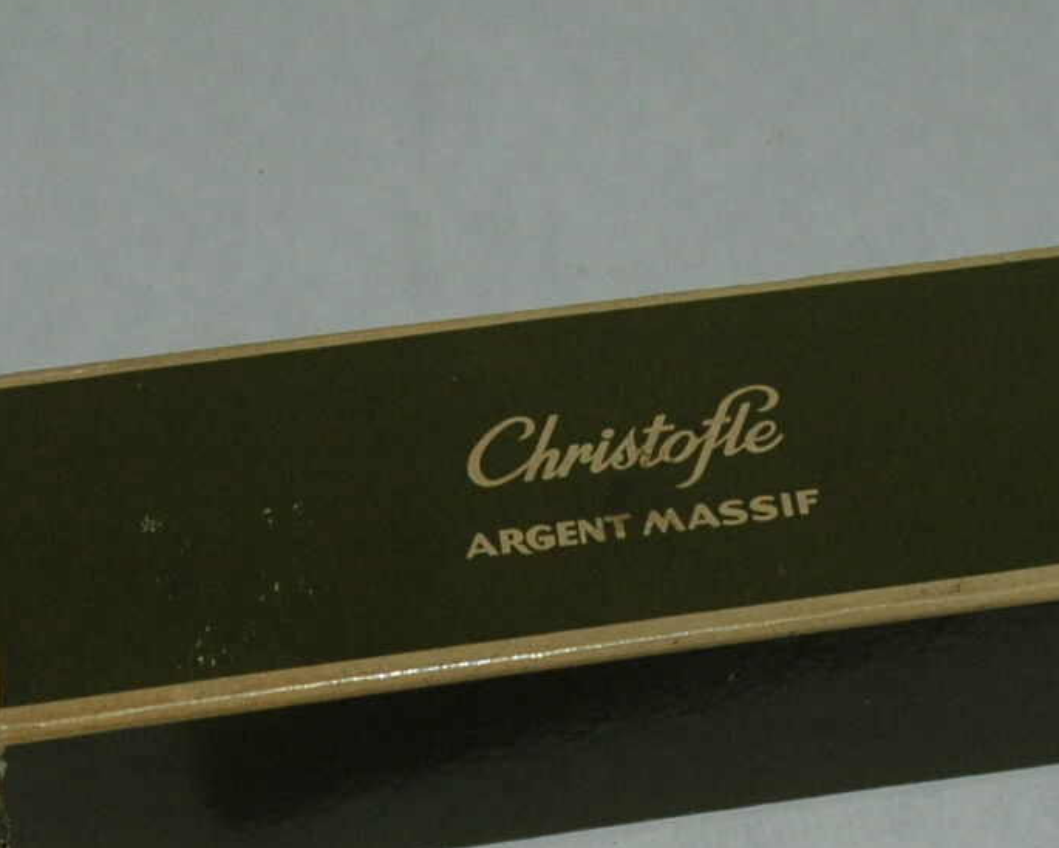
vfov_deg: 10.8
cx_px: 564
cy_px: 668
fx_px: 4467
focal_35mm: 143
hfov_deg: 13.5
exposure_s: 1/125
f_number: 7.1
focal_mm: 31
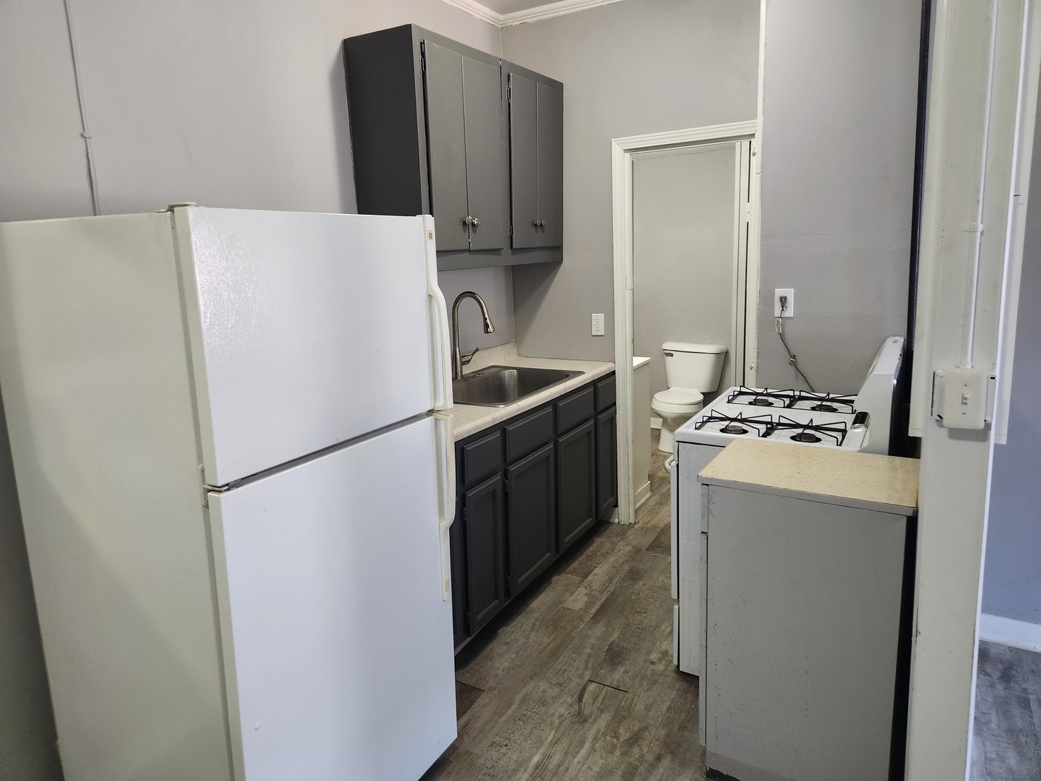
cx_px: 520
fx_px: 692
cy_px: 390
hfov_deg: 73.9
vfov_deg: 58.9
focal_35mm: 23
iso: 640
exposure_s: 1/60
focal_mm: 5.4
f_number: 1.8
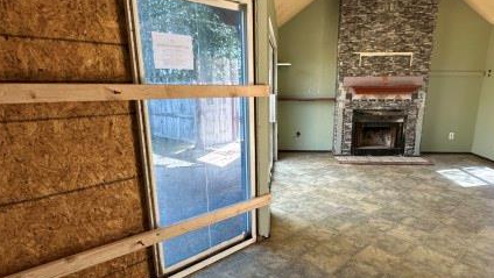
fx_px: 301
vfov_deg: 49.4
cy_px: 162
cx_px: 263
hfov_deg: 78.6
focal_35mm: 23
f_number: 2.2
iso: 125
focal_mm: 2.22
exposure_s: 1/99
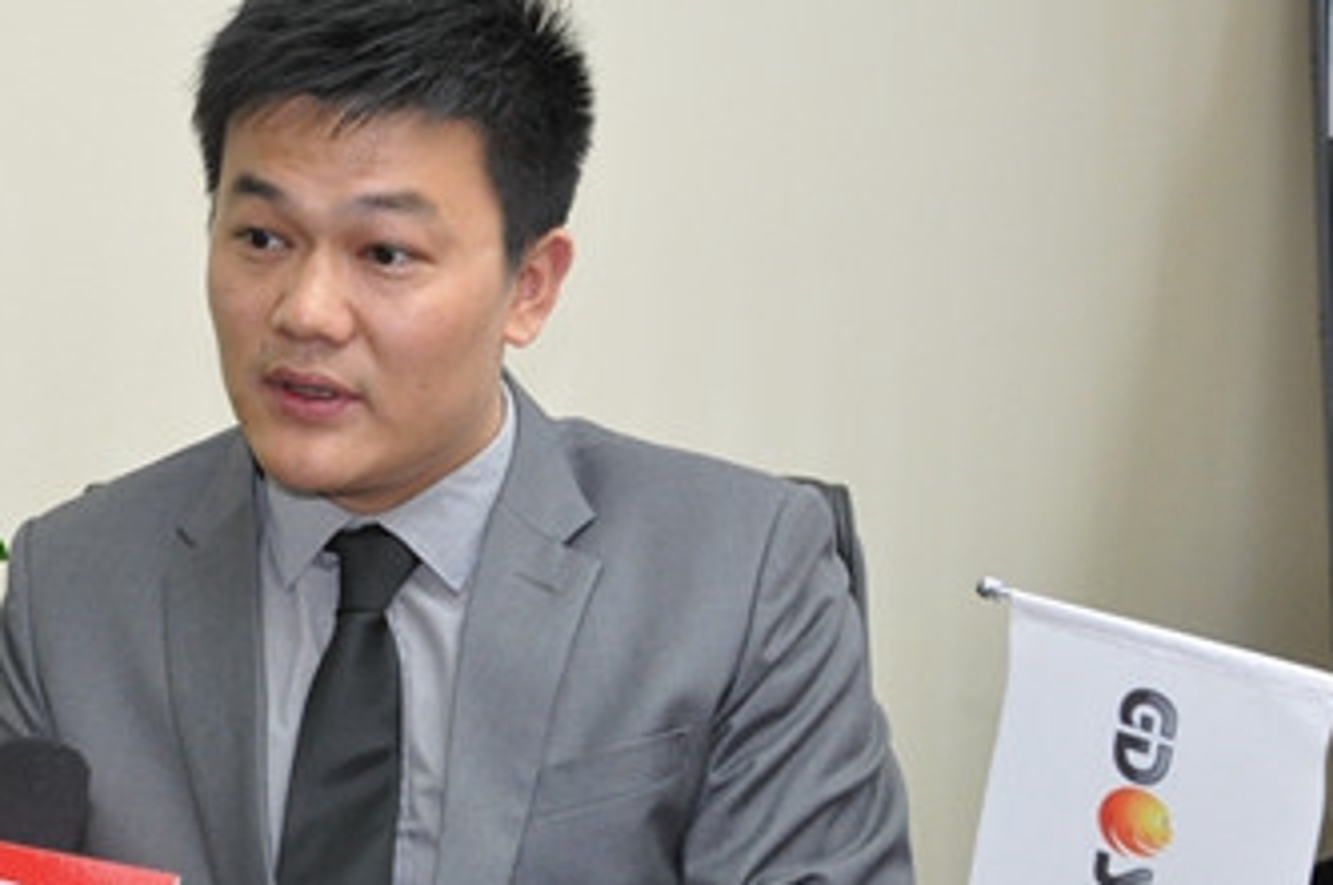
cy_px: 567
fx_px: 3328
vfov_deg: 15.1
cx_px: 388
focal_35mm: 90
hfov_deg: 22.5
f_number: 5
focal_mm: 40
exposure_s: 1/200
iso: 1600
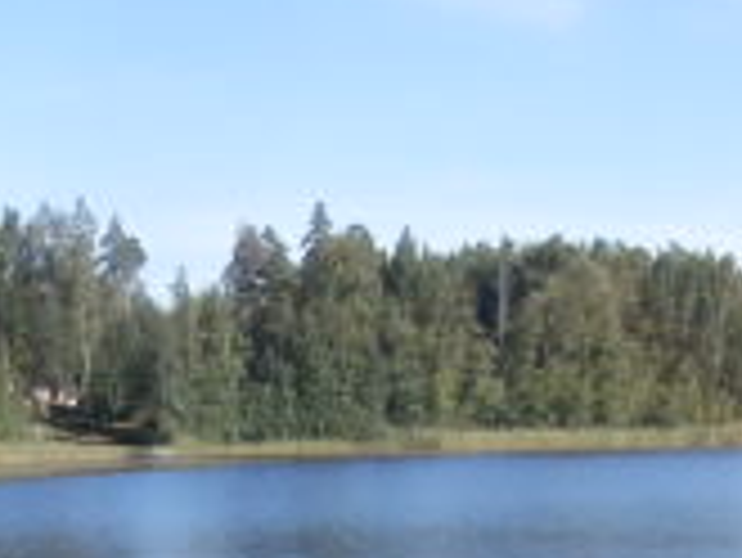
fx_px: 1995
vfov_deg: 14.0
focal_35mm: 93
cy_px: 1017
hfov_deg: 20.0
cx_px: -99
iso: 100
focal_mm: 4.2
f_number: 7.9
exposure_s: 1/125
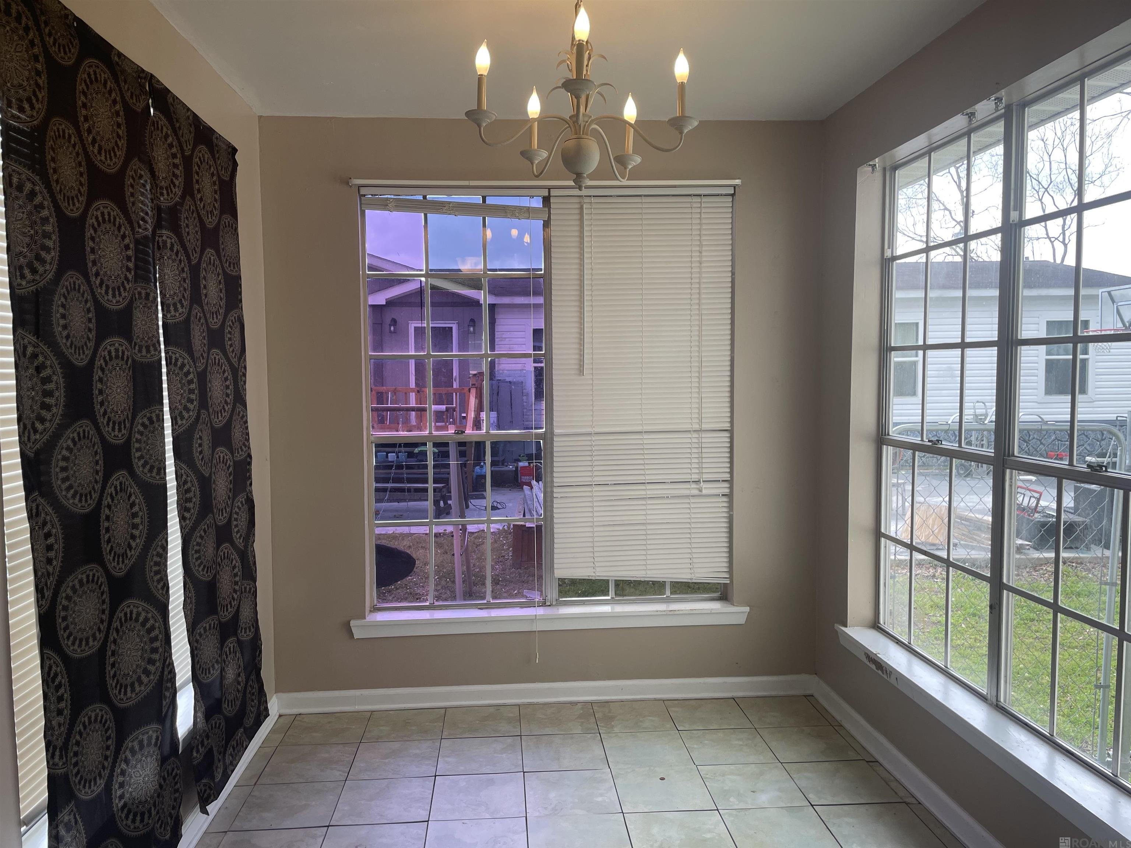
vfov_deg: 53.1
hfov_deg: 67.3
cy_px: 424
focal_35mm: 26
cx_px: 566
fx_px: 849
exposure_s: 1/210
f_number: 1.6
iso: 32
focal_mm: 4.2
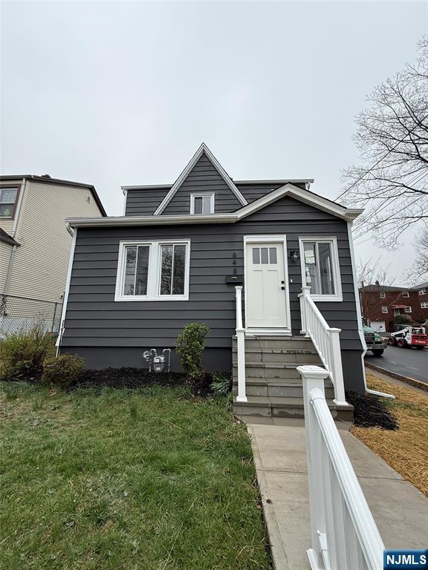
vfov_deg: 102.1
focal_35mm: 14
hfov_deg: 85.7
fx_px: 231
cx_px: 214
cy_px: 285
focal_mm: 2.22
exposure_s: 1/1105
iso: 64
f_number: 2.2
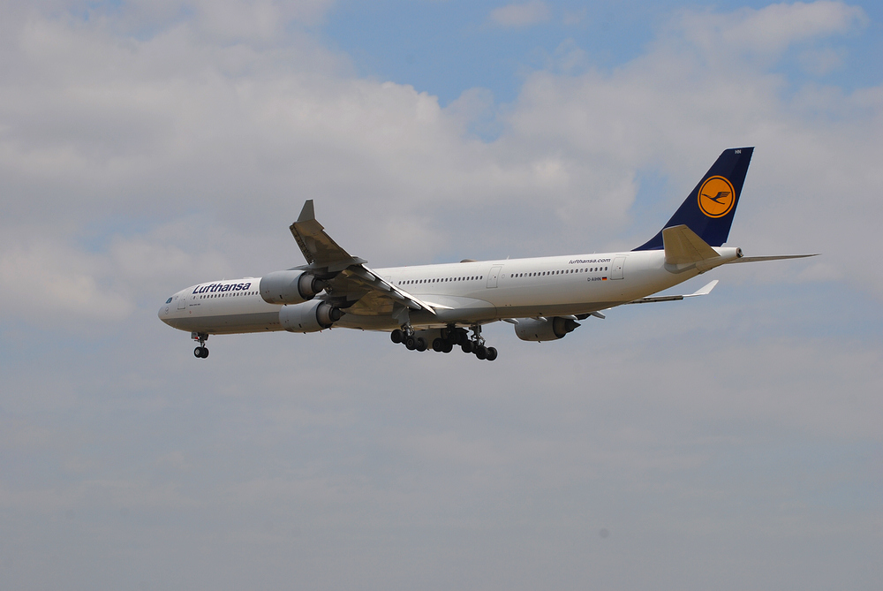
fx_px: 2578
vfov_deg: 13.1
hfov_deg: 19.4
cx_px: 442
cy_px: 296
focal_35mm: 105
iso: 100
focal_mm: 70
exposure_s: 1/250
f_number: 11
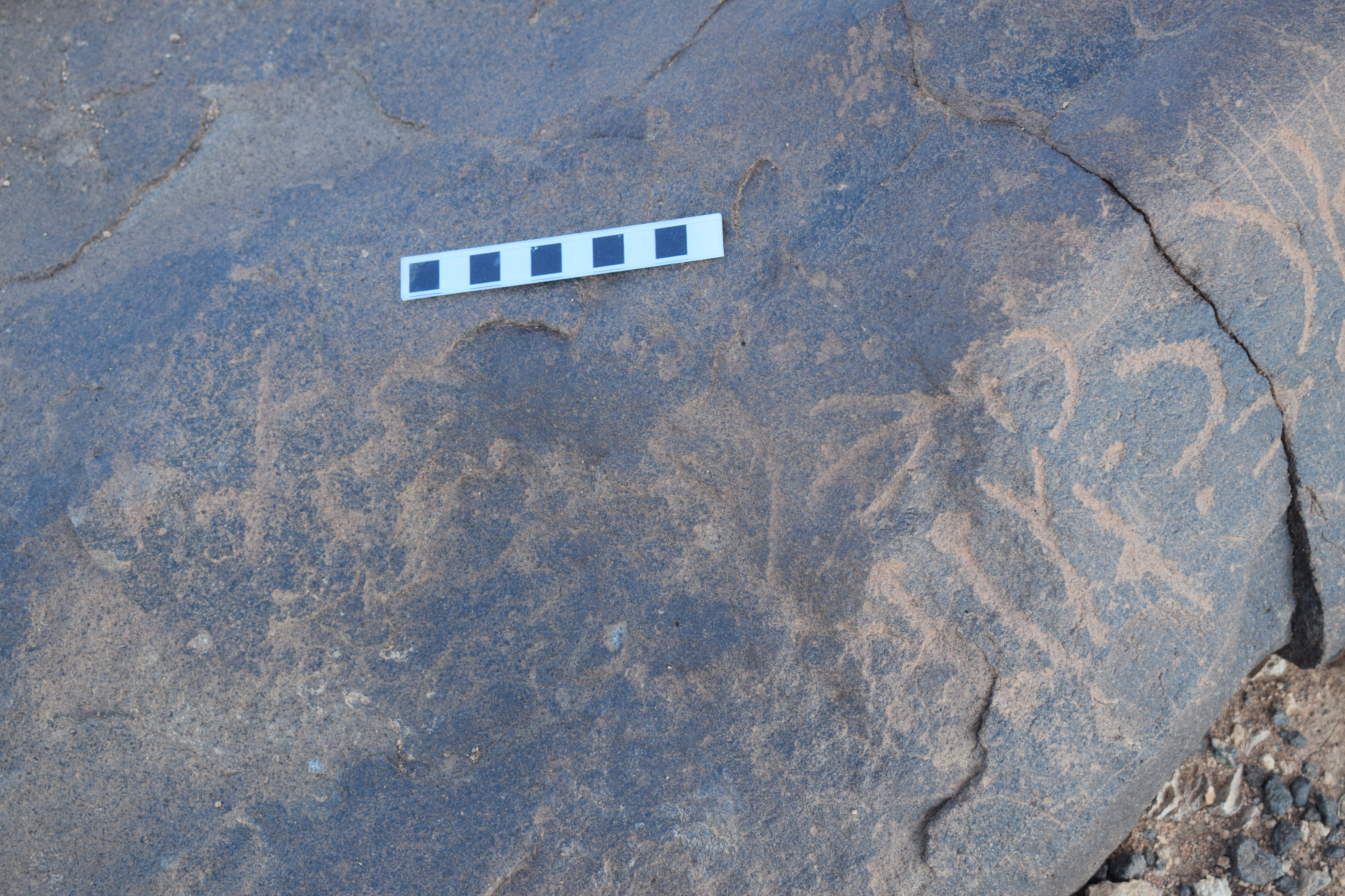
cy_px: 448
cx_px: 672
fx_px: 2241
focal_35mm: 60
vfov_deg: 22.6
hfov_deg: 33.4
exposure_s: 1/200
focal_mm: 40
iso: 400
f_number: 7.1
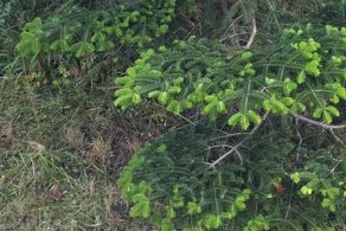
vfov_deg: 18.1
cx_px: 271
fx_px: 635
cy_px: -129
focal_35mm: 66
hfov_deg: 29.9
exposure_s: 1/100
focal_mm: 4.15
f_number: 2.2
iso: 50
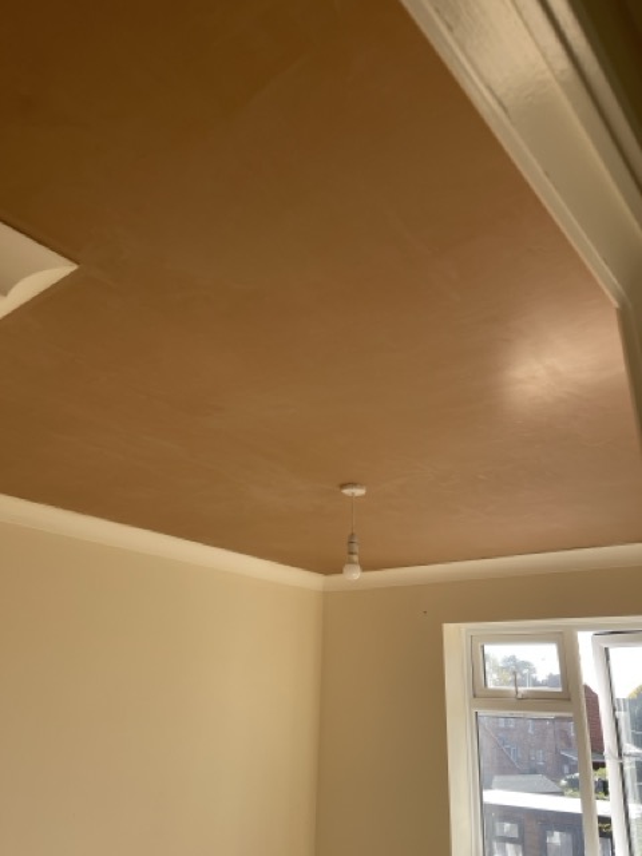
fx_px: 618
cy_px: 428
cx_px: 321
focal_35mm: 25
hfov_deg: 54.9
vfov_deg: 69.4
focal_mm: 5.1
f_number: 1.6
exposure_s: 1/324
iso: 32
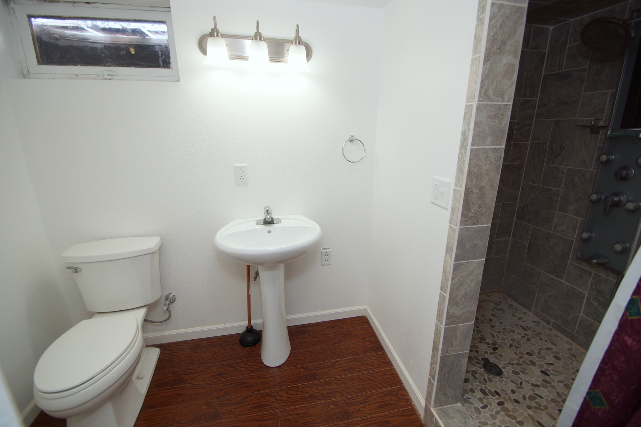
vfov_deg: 77.3
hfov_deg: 100.4
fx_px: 267
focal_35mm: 15
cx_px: 320
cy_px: 214
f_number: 4
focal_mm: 10
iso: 100
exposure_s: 1/60
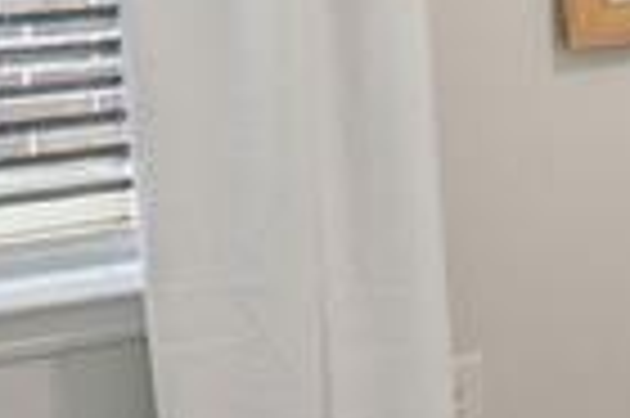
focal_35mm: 110
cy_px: -180
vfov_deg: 11.9
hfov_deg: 14.3
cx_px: 1382
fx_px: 1923
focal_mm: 10
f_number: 8
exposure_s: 1/25
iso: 400
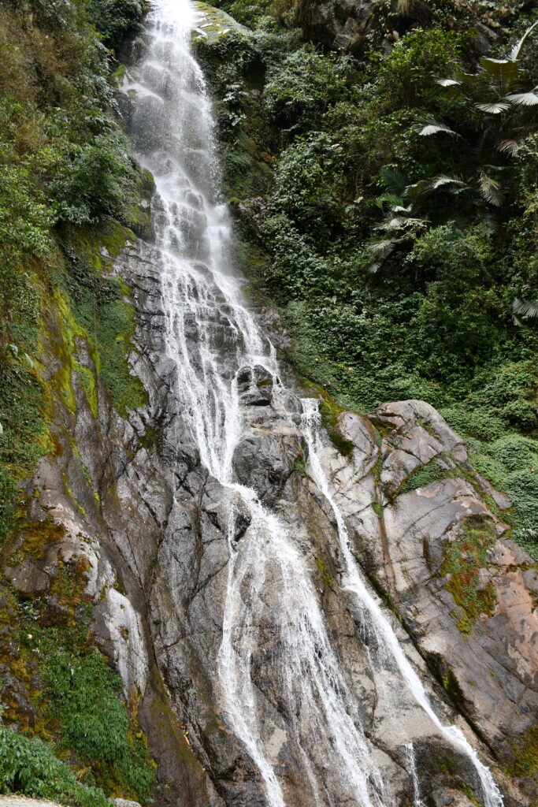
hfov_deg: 43.6
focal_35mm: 30
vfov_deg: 61.9
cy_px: 404
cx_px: 269
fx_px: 672
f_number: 5.6
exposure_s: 1/250
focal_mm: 20
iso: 250
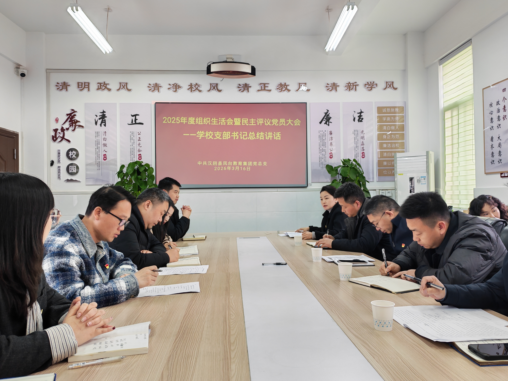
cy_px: 190
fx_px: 426
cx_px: 254
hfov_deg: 61.7
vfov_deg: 48.2
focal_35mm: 29
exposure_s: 1/60
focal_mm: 6.12
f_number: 1.9
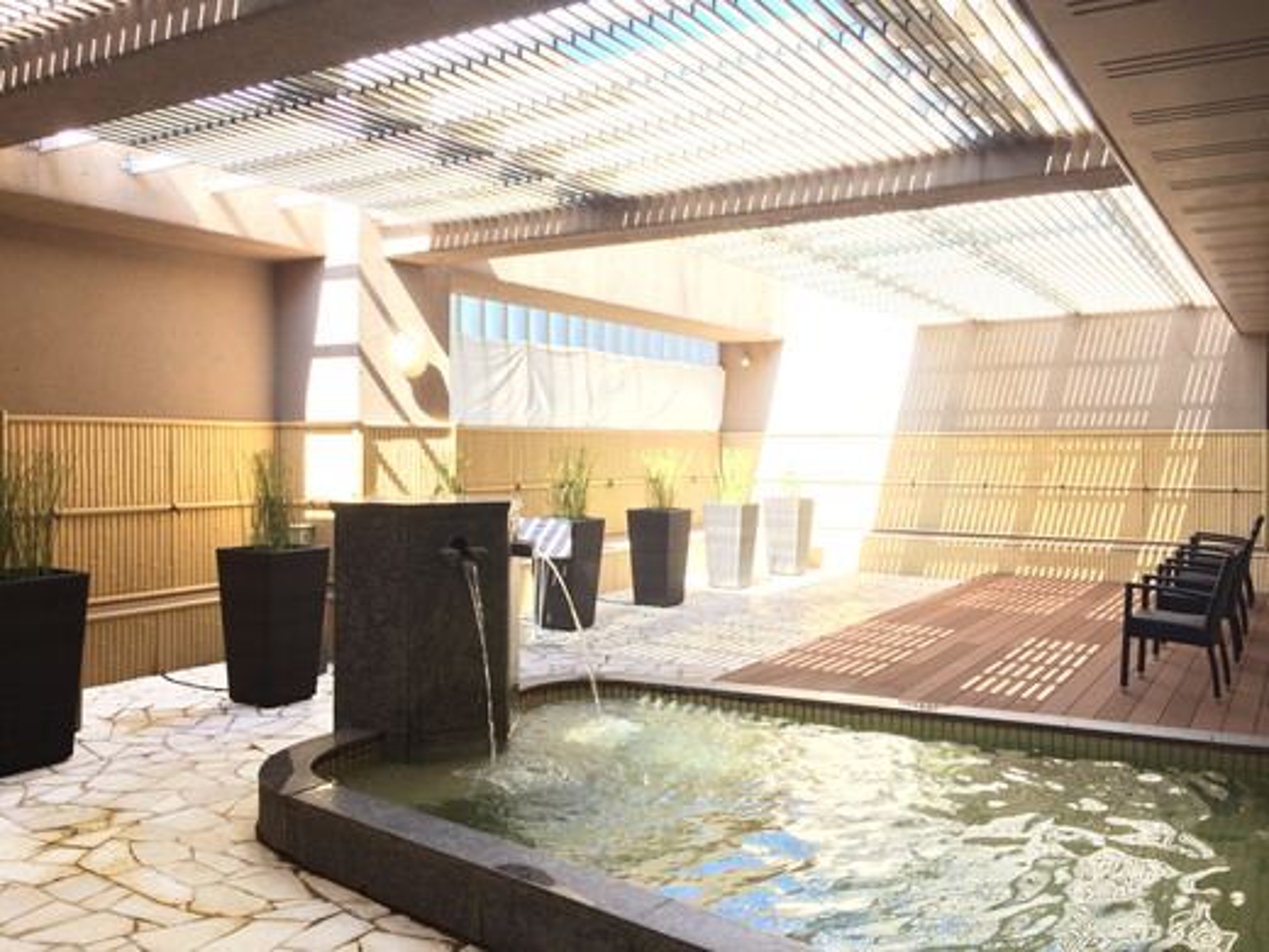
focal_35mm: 30
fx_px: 1100
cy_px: 476
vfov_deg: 46.8
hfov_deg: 60.0
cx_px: 634
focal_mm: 4.12
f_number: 2.2
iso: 50
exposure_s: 1/120
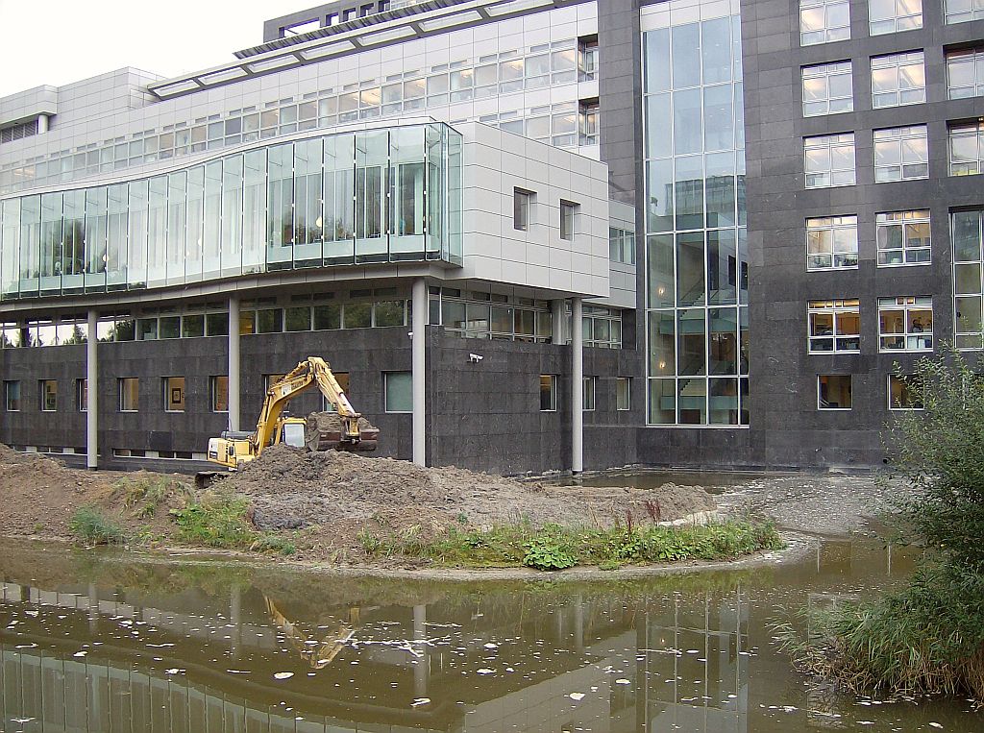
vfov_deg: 39.5
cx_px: 492
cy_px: 366
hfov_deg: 51.5
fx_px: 1021
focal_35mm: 36
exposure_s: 1/84.4
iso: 100
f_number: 2.8
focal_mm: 6
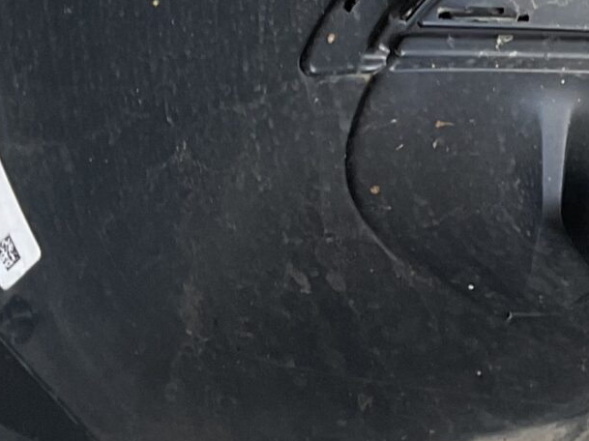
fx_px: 2075
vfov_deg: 12.1
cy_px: 105
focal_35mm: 122
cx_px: 873
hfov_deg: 15.0
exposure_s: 1/60
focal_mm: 3
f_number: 1.8
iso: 40
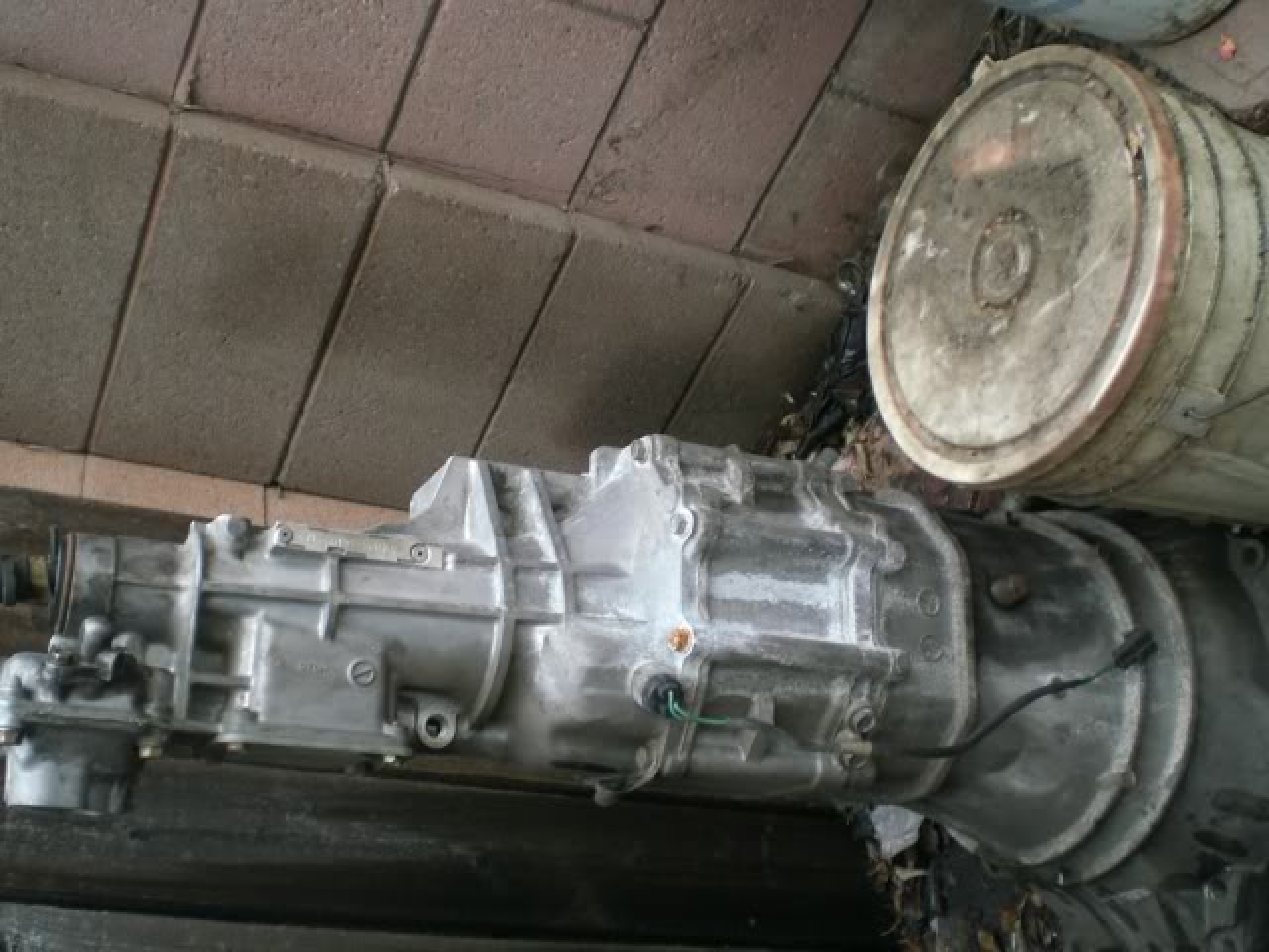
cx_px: 634
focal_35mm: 38
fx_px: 1393
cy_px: 476
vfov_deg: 37.7
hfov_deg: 49.0
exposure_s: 1/100
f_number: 3.1
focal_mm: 6.3
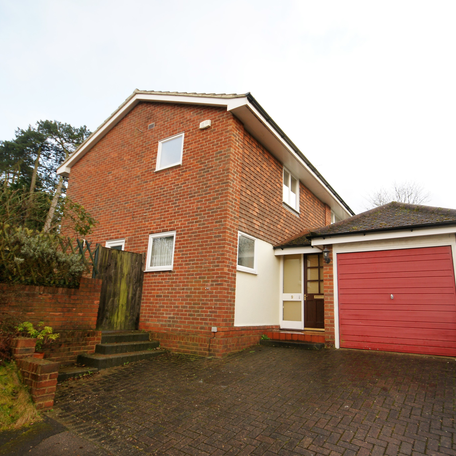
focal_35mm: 20
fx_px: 298
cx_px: 249
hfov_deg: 74.7
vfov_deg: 74.8
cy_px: 234
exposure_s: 1/45
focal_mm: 10
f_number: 6.7
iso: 200
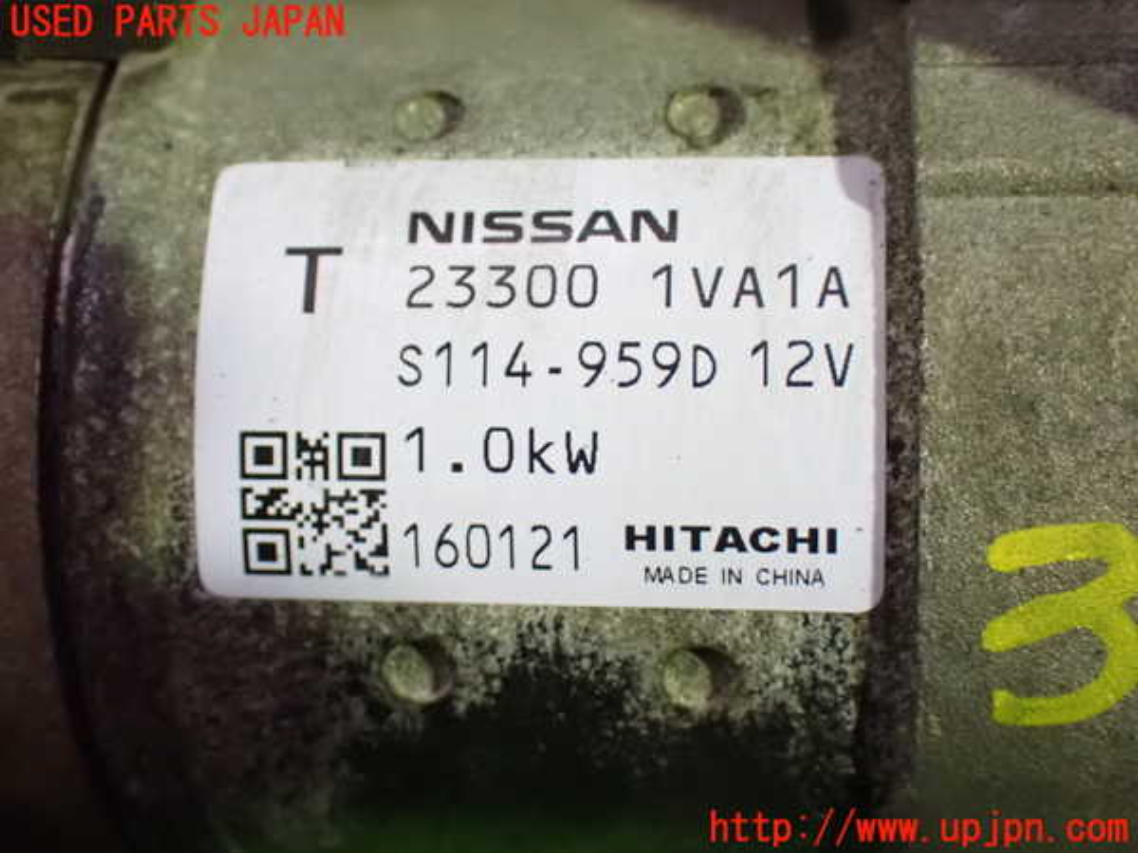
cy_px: 426
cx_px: 569
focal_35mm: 50
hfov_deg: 38.2
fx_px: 1644
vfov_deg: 29.1
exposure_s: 1/50
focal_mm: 9.01
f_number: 3.2
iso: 1600
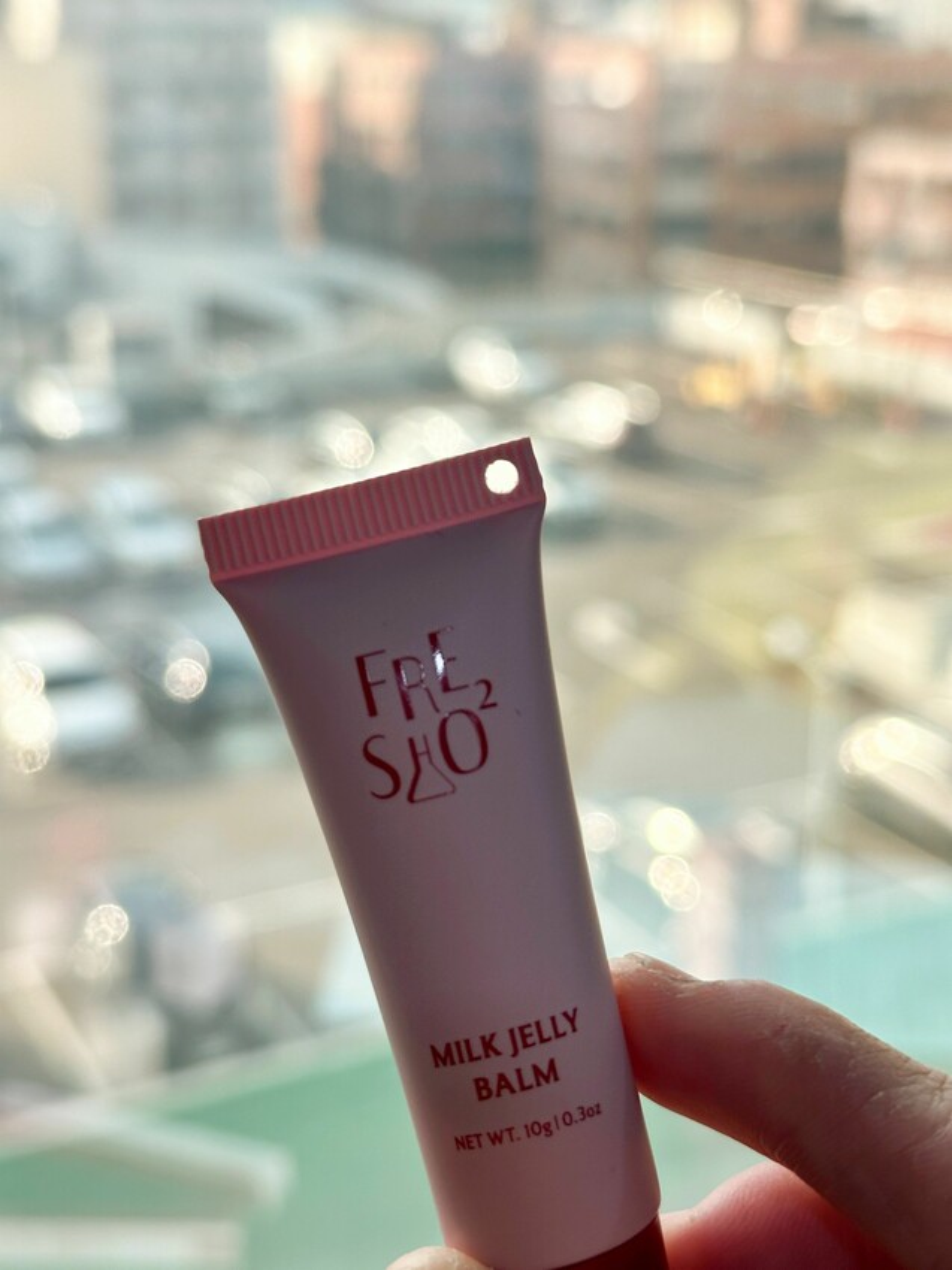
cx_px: 476
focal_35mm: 48
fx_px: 1761
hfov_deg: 30.3
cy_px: 635
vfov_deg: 39.7
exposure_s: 1/398
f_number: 1.78
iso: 64
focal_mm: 6.86
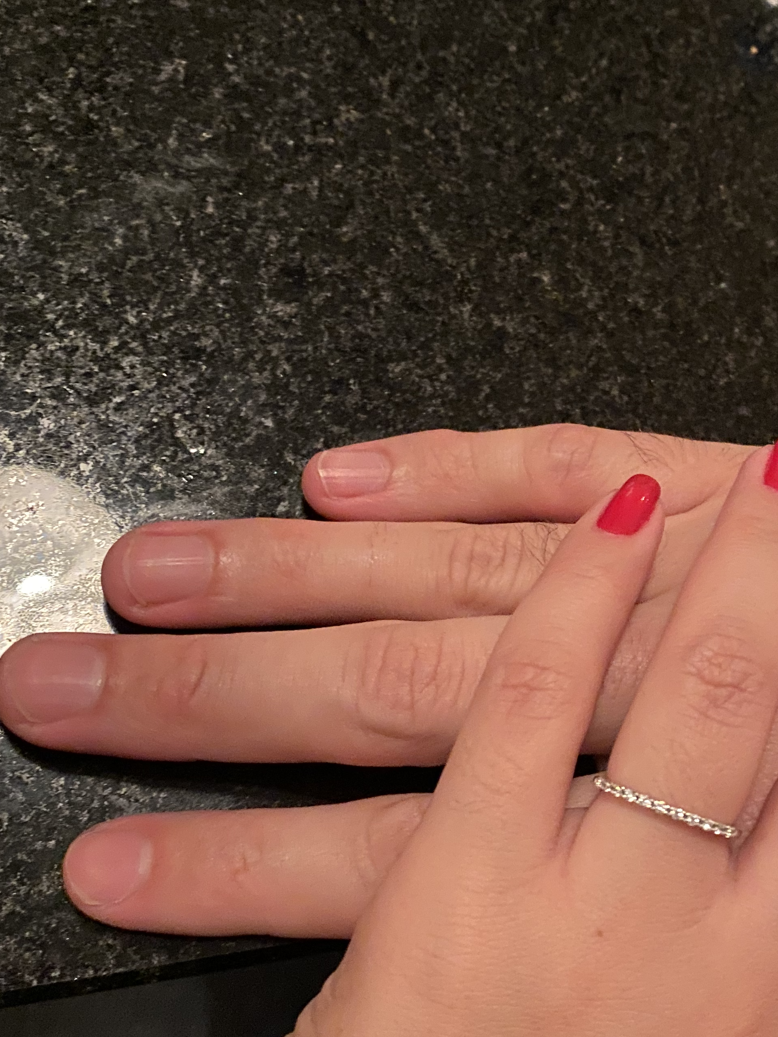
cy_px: 583
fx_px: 1229
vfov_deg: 45.7
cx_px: 587
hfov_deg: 34.4
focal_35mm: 41
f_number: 1.8
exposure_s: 1/12
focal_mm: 4.25
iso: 400
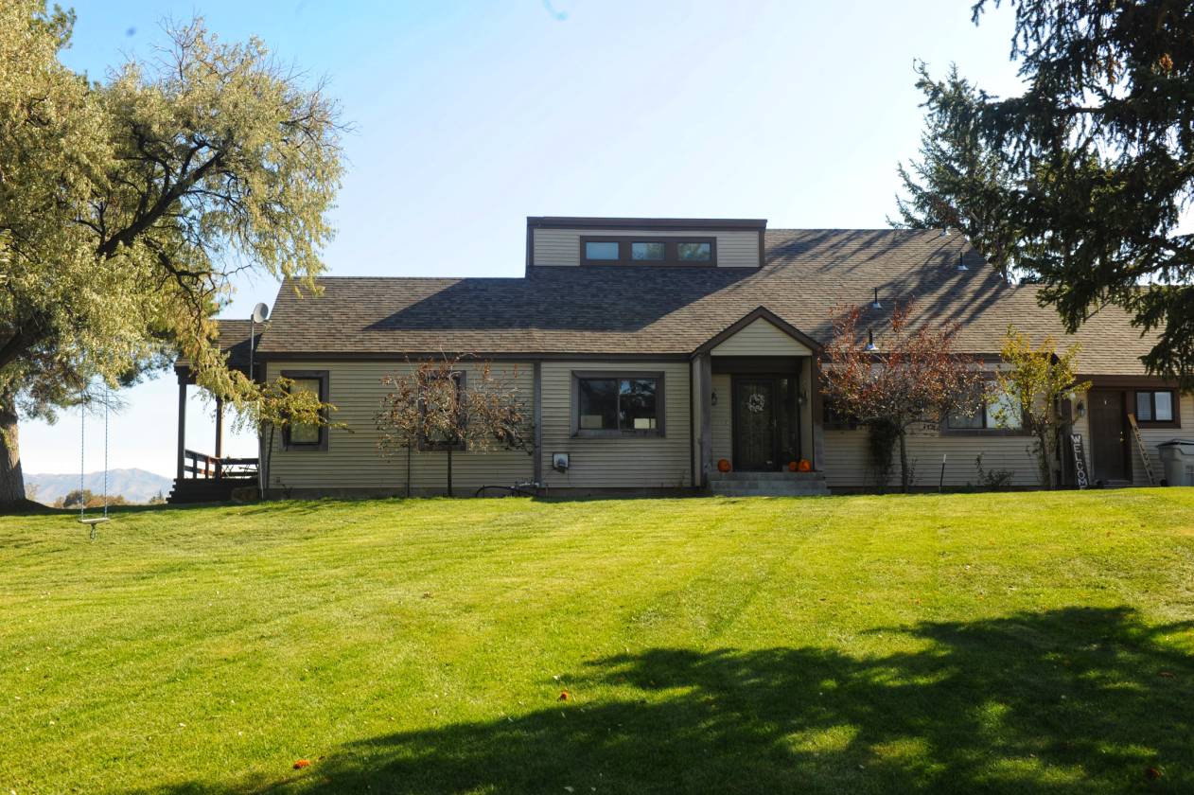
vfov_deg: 35.0
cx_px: 597
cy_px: 398
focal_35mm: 38
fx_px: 1260
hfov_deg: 50.7
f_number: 10
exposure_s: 1/125
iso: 200
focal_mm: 38
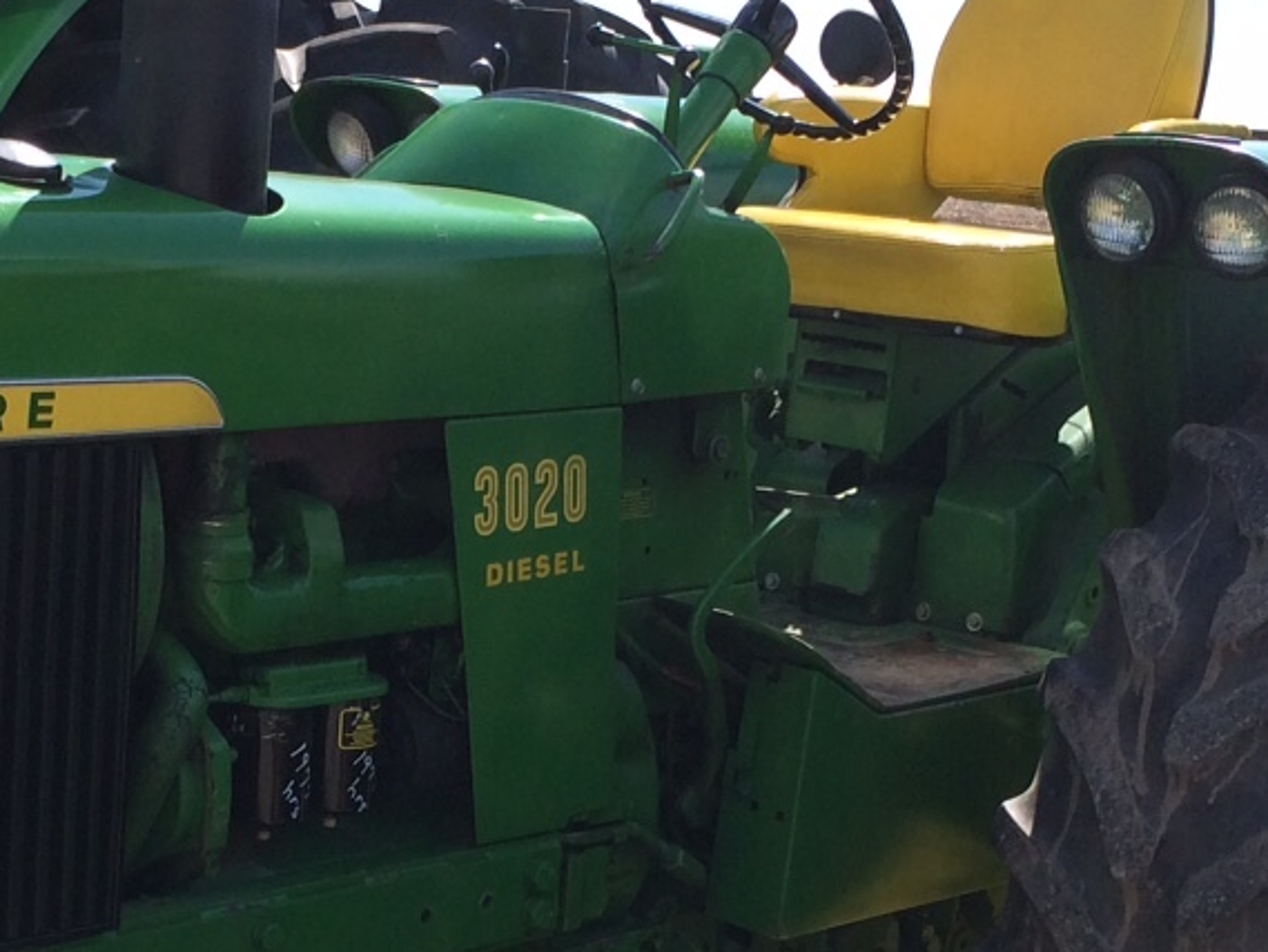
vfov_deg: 17.0
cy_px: 805
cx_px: 332
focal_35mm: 86
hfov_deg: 22.6
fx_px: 3151
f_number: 2.2
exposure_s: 1/1414
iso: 32
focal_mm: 4.12
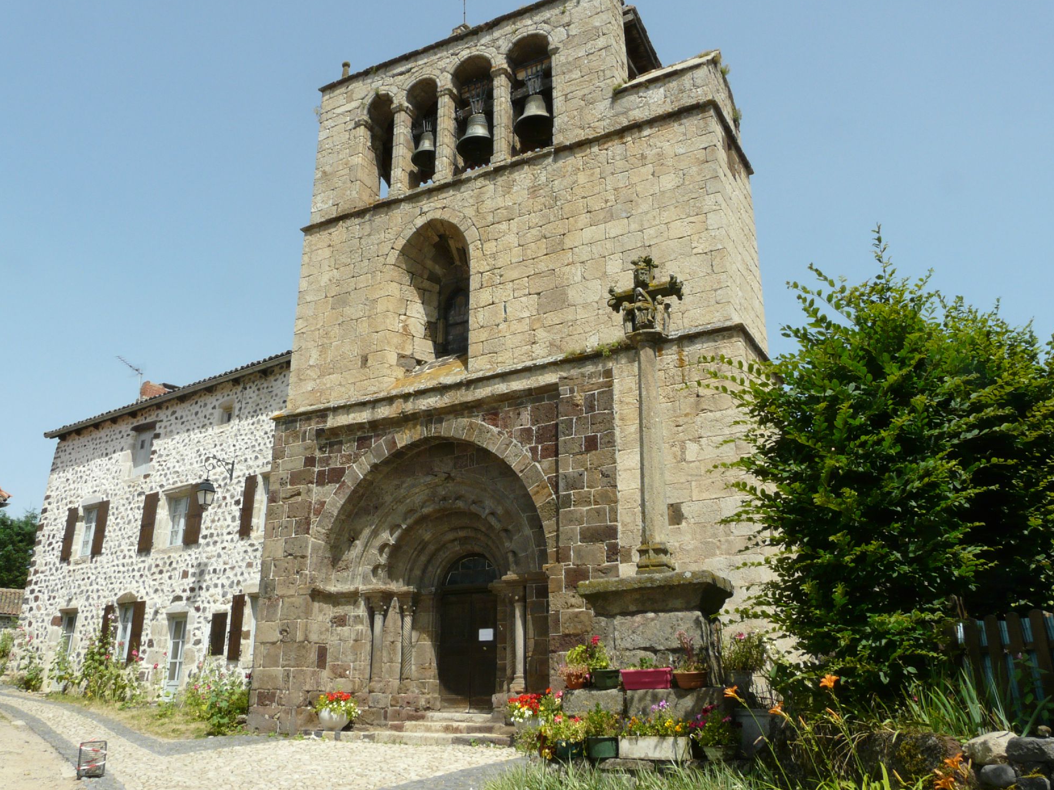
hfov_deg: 61.7
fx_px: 883
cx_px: 536
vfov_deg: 48.2
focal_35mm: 29
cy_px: 384
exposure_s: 1/200
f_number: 8
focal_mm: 4.6
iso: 100
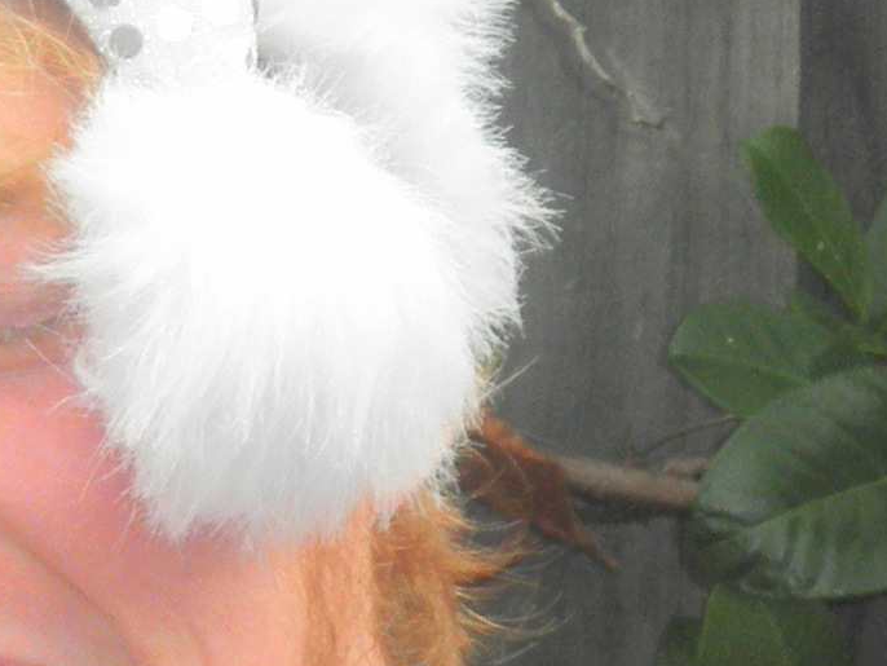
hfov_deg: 4.6
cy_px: 1297
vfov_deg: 3.5
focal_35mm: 422
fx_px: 10817
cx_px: -1153
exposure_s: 1/320
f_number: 4
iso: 64
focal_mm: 12.9
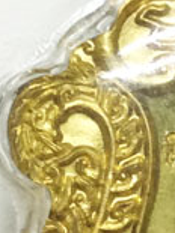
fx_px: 931
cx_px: 266
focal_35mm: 138
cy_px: 223
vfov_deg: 14.1
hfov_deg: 10.4
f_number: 2.4
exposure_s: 1/25
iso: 64
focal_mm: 3.3
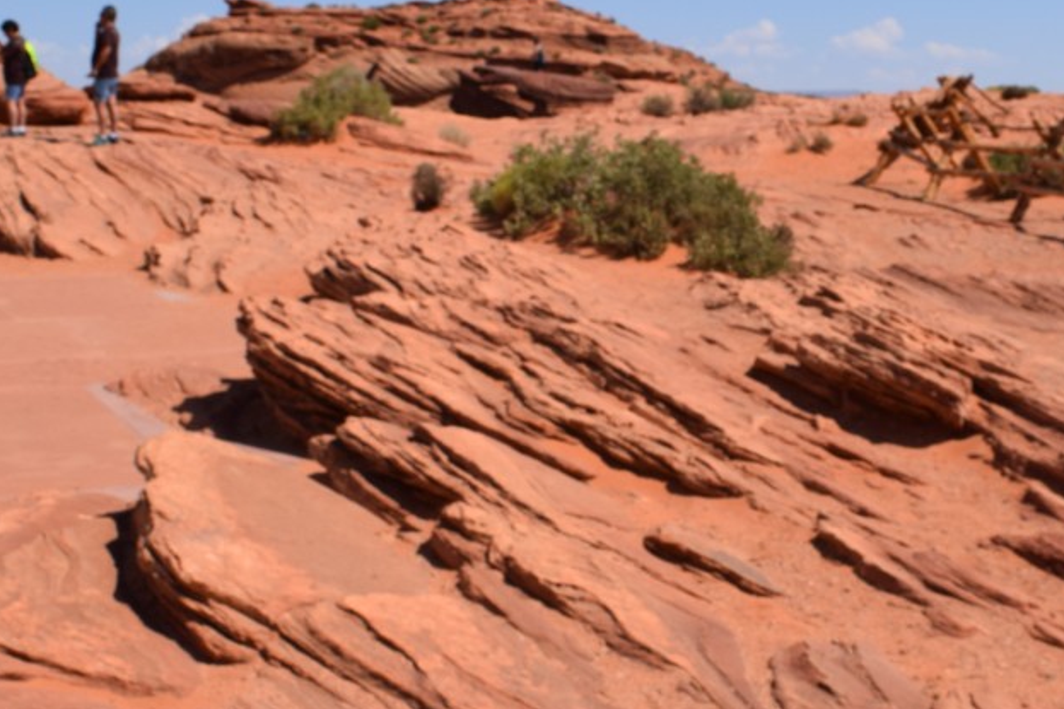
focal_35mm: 65
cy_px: 285
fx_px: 1920
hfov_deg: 30.7
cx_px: 734
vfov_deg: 20.9
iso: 200
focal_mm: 20
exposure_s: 1/400
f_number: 10
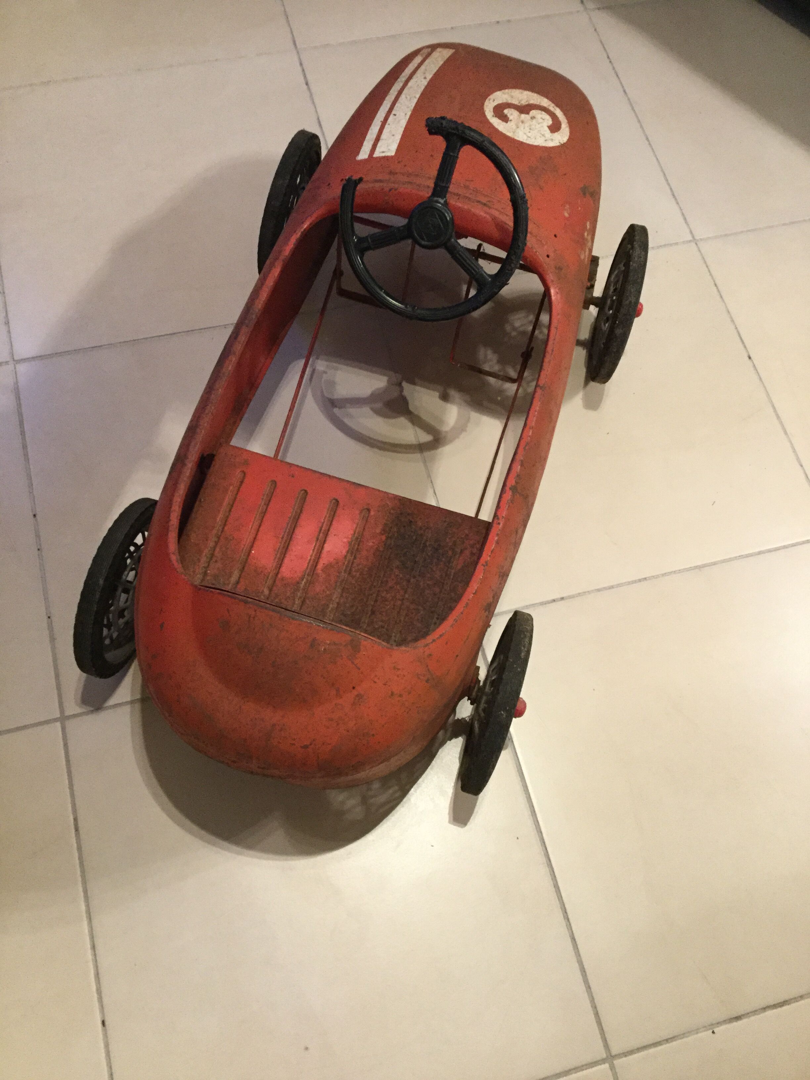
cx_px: 405
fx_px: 967
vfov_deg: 58.4
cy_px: 540
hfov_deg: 45.4
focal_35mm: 31
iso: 200
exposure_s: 1/20
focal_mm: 3.3
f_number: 2.4
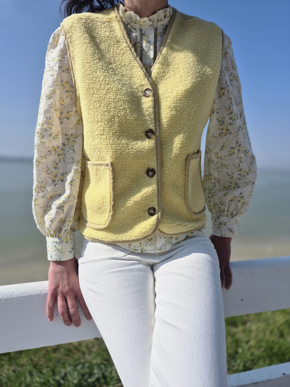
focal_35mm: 23
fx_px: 257
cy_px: 194
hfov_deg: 58.9
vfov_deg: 73.9
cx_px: 145
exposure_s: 1/3920
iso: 25
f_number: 1.8
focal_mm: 5.4
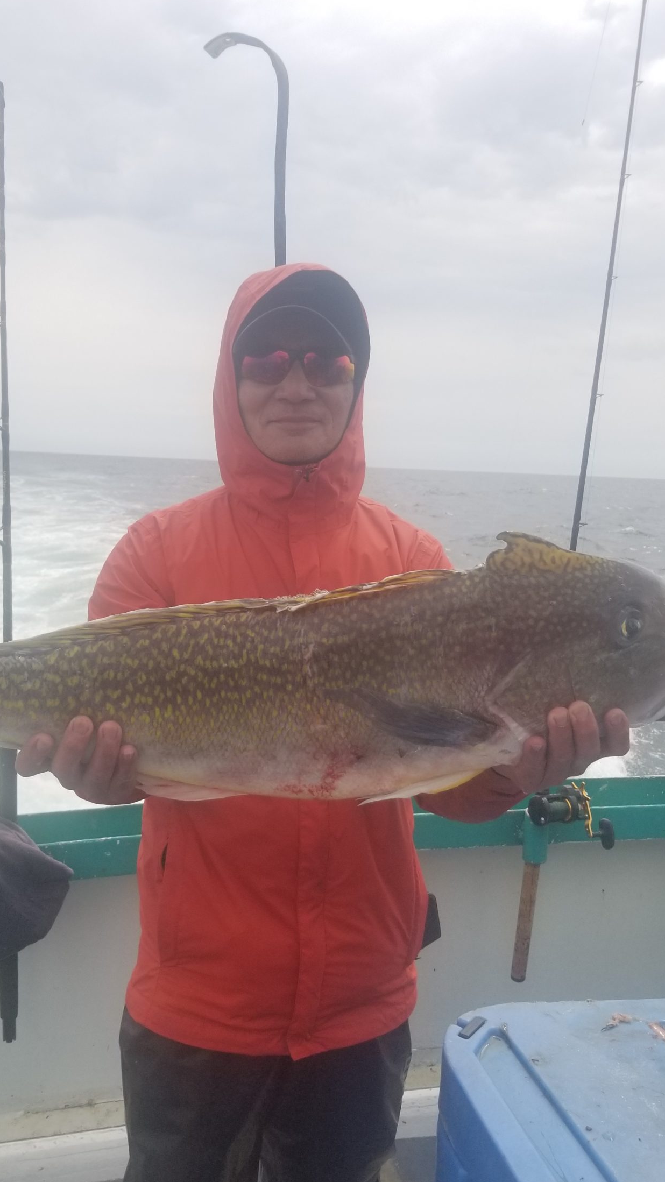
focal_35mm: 33
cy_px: 578
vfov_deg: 59.5
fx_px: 1034
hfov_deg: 35.4
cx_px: 231
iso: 50
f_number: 1.7
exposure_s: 1/2064
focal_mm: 4.25
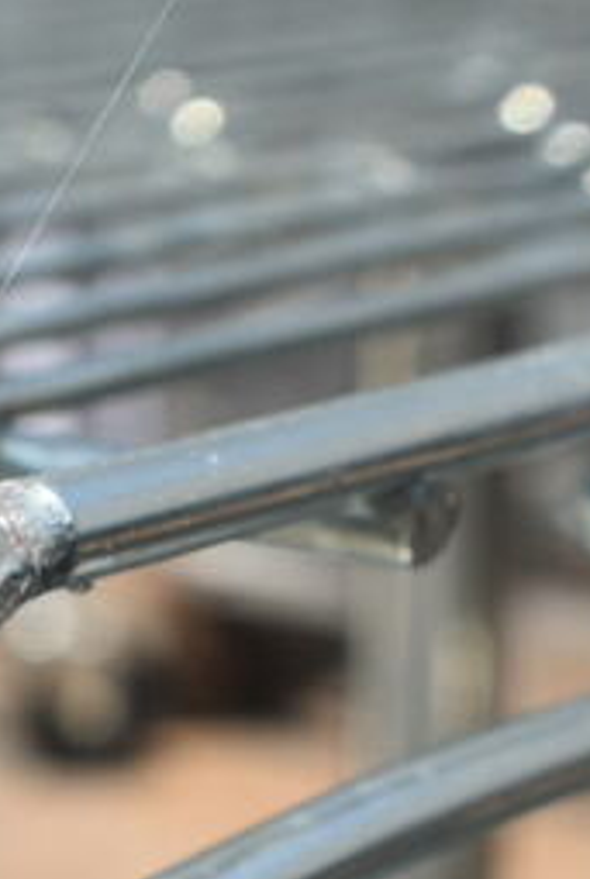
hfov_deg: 9.2
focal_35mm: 145
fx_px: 3545
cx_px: -359
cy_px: 963
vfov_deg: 13.9
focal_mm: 27
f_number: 8
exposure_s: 1/250
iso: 100
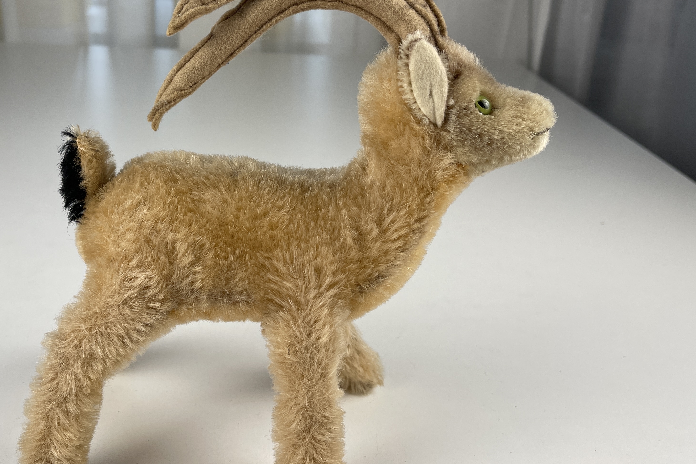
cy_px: 191
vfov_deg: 36.8
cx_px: 263
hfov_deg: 52.6
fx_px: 696
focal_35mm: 36
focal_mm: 5.1
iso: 32
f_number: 1.6
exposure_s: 1/254
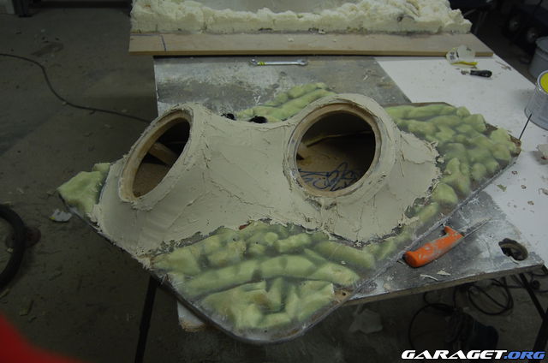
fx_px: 456
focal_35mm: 30
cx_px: 274
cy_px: 182
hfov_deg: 62.0
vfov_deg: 43.4
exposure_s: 1/30
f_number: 3.8
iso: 560
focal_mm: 20
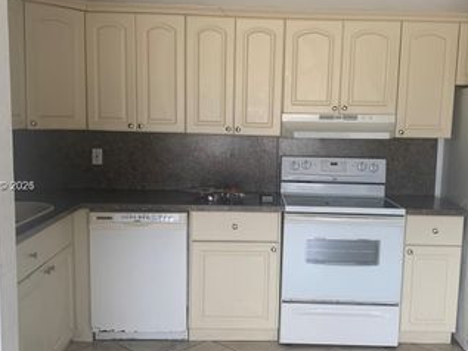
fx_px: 555
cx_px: 260
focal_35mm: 41
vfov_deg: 35.1
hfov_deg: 45.7
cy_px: 187
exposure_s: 1/122
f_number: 1.8
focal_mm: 4.25
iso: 50
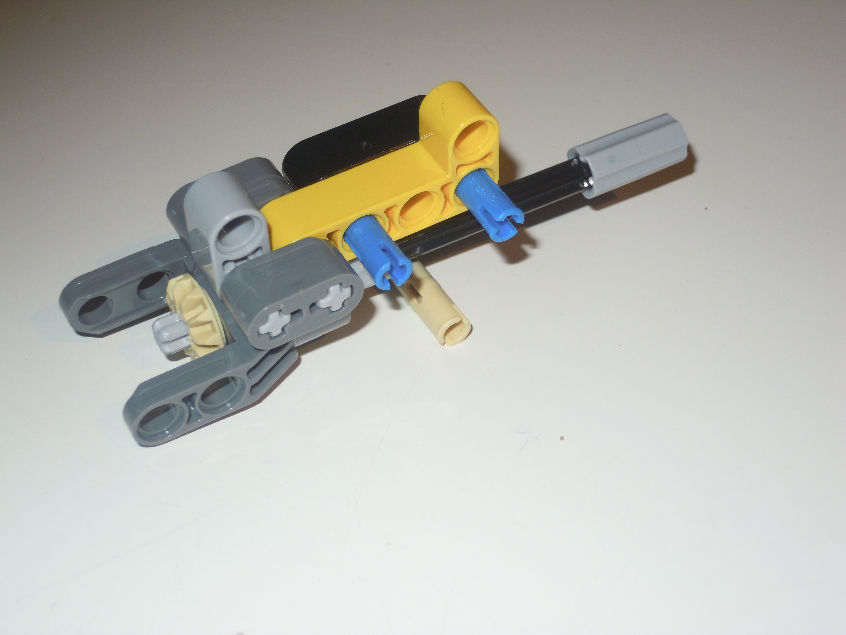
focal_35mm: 63
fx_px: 1540
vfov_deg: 23.3
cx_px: 423
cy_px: 318
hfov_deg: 30.7
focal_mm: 11.2
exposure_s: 1/40
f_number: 4
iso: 100
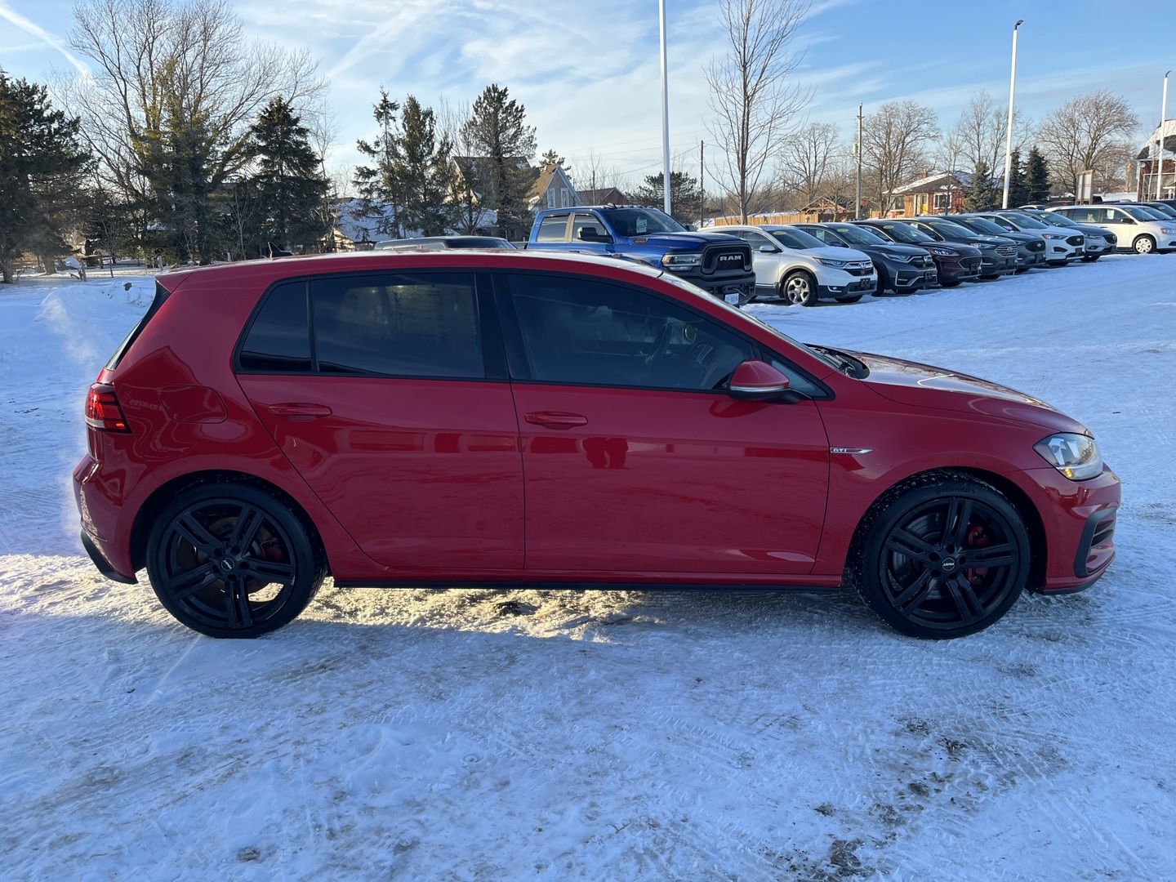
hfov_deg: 67.3
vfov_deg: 53.1
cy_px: 441
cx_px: 588
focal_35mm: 26
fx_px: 883
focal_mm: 5.1
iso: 50
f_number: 1.6
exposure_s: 1/611
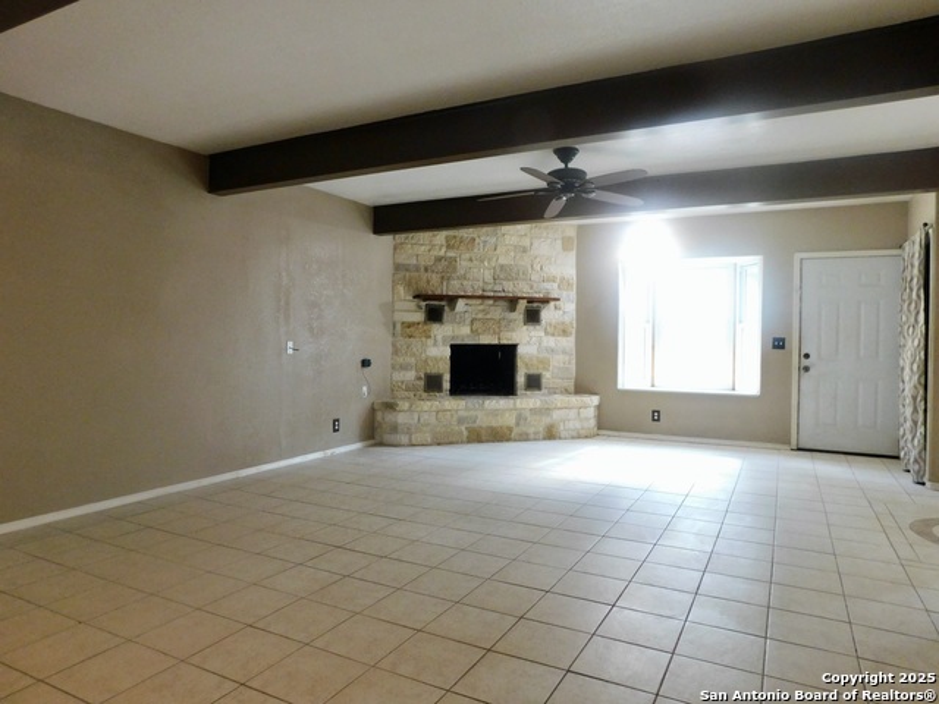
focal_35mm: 23
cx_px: 470
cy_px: 352
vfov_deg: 58.9
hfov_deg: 73.9
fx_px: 624
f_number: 3
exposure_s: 1/15
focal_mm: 4
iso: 400
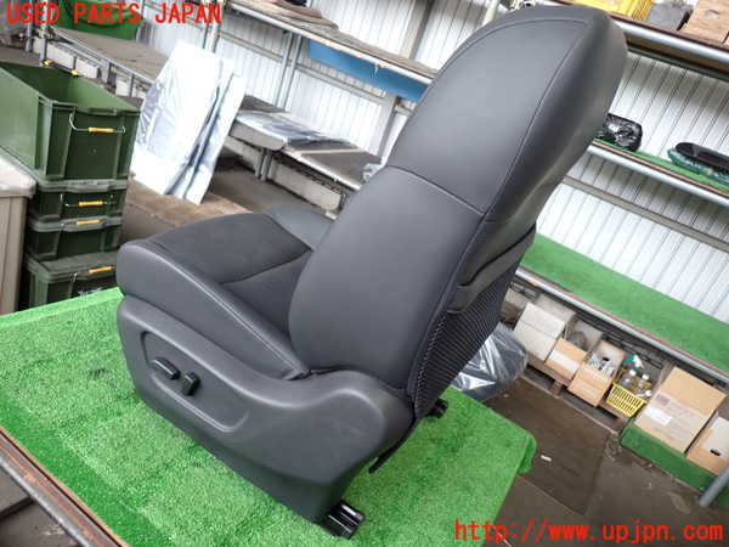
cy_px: 274
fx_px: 526
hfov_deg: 69.4
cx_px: 364
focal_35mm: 25
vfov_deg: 54.9
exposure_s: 1/60
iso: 160
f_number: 2
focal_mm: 4.5
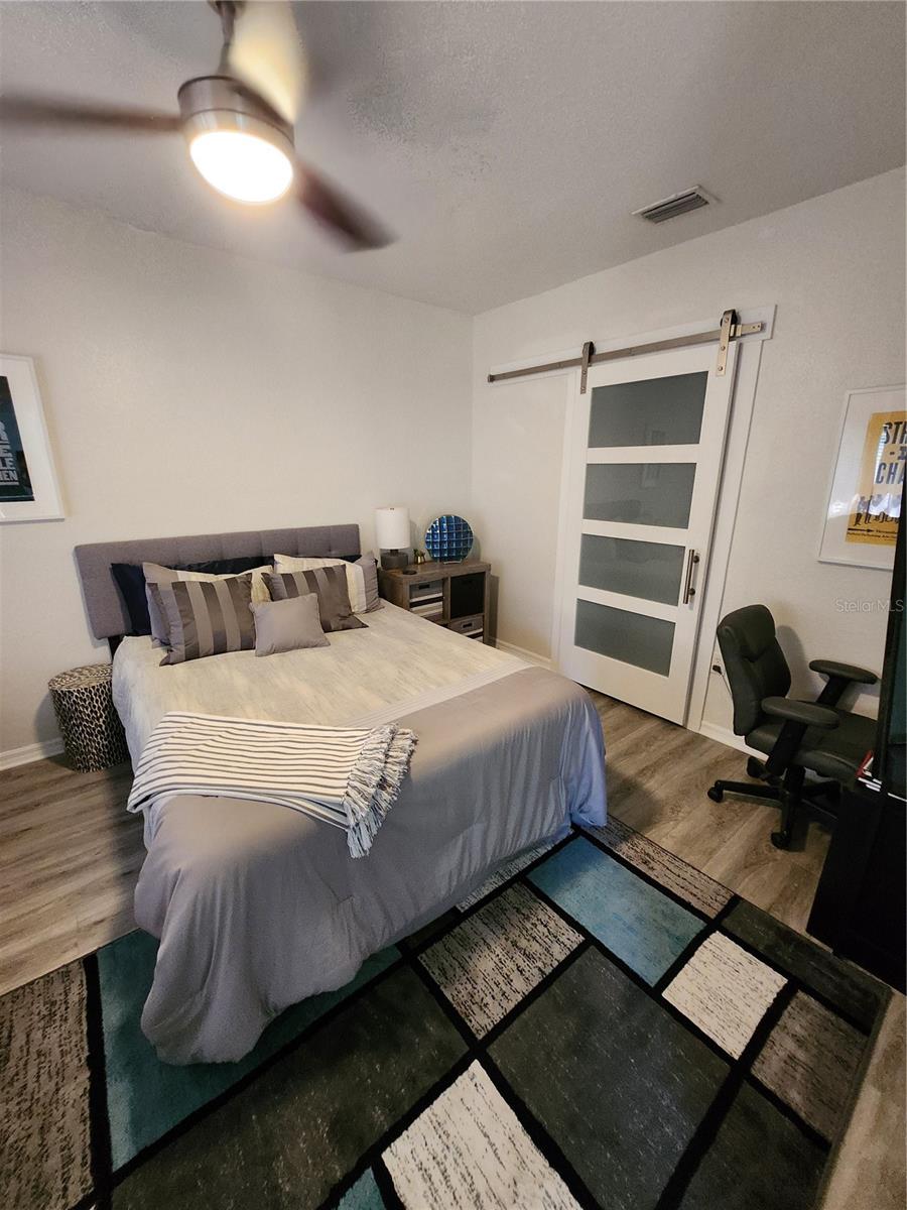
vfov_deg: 106.2
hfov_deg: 89.9
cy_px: 605
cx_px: 454
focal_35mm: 13
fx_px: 454
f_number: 2.2
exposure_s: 1/30
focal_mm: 1.74
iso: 320
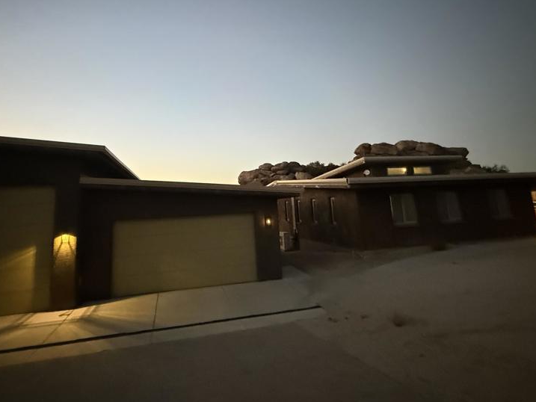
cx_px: 247
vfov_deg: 65.1
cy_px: 154
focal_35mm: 20
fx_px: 310
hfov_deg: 81.6
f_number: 2.2
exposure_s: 1/40
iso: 1250
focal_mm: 2.22
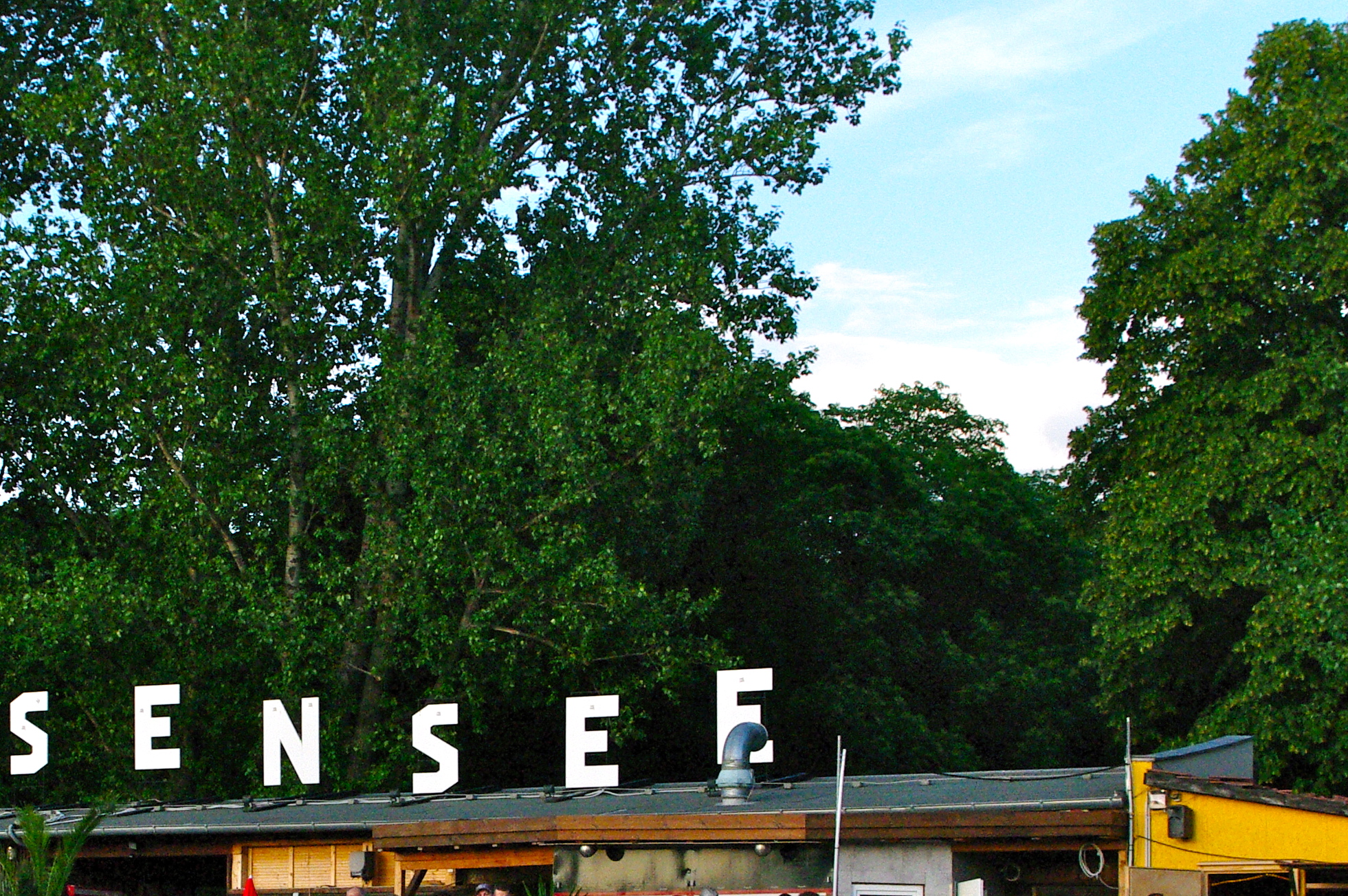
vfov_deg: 16.3
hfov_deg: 24.4
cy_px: 777
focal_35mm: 83
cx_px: 368
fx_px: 3092
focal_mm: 23.13
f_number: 9.5
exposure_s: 1/500
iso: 1600
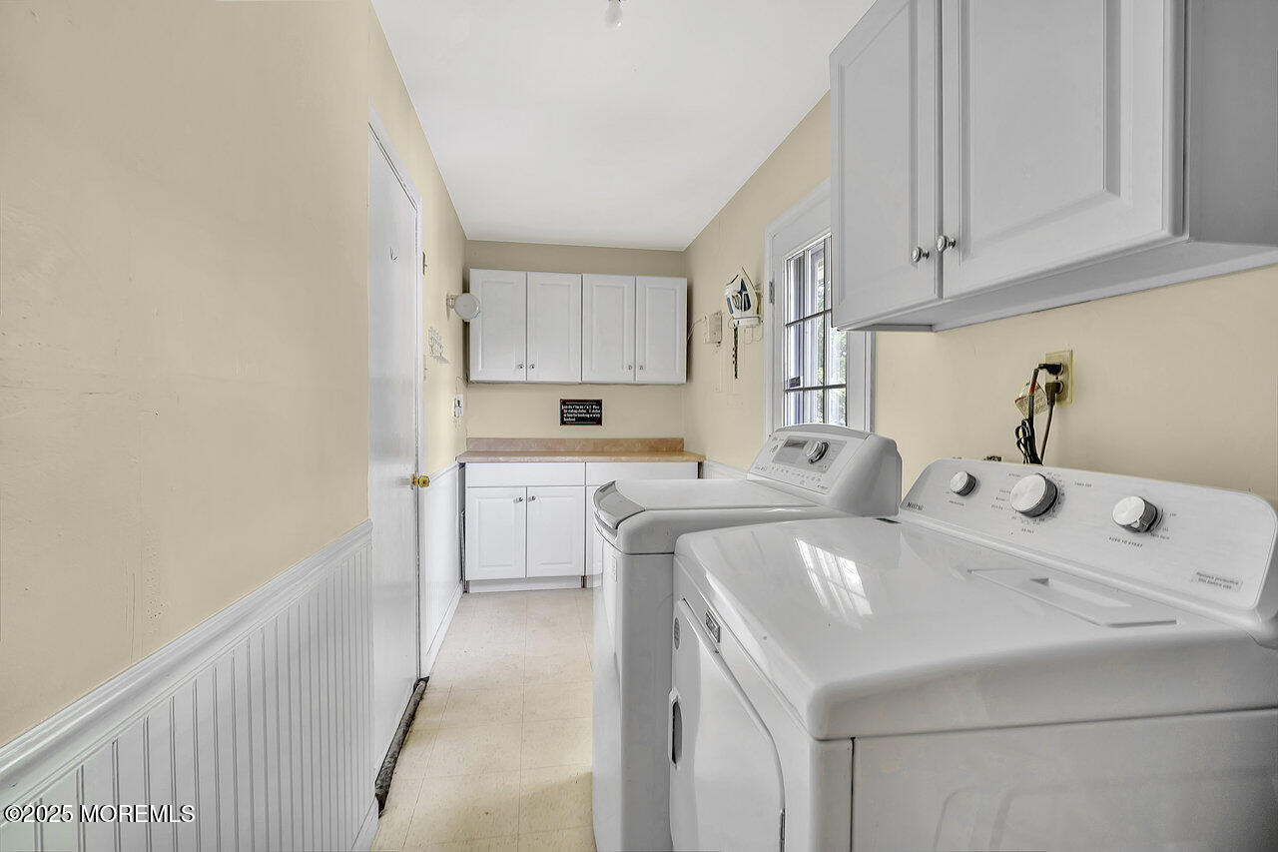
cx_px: 639
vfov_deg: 73.7
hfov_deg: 96.7
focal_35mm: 16
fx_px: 568
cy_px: 426
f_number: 5.6
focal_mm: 16
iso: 320
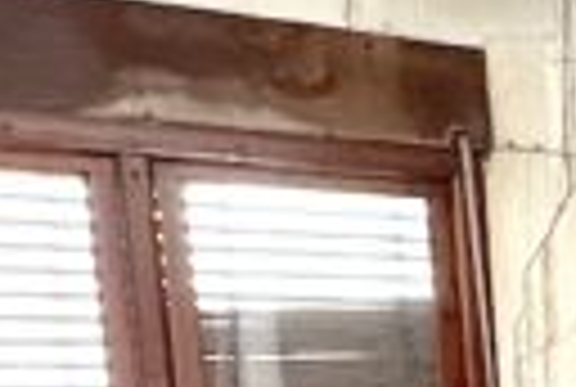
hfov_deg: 18.8
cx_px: 1064
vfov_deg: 15.9
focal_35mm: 80
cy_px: 558
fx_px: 1283
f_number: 2.2
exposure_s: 1/60
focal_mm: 2.22
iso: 1000
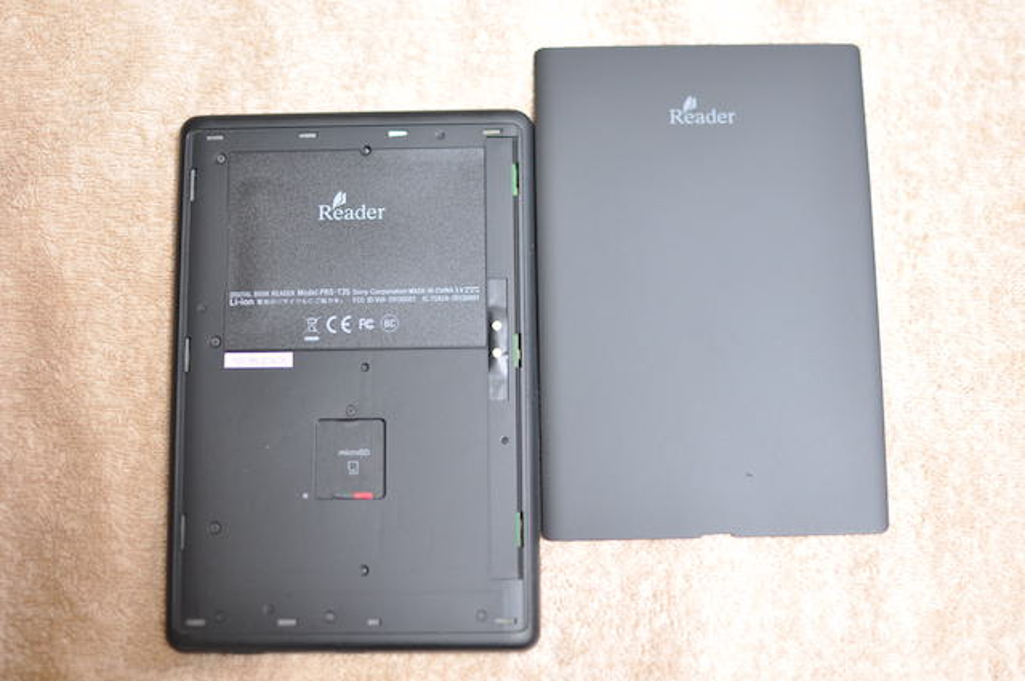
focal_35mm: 52
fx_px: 1493
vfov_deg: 25.7
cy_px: 340
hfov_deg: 37.9
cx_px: 512
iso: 720
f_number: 1.8
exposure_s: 1/30
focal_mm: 35
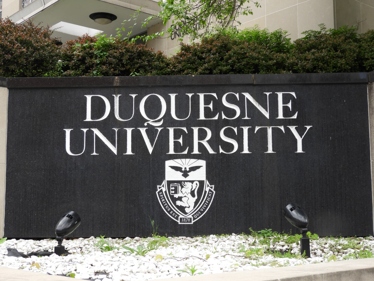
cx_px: 187
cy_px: 140
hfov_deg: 34.9
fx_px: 594
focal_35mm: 55
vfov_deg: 26.6
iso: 100
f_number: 4
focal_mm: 9.9
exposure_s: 1/200
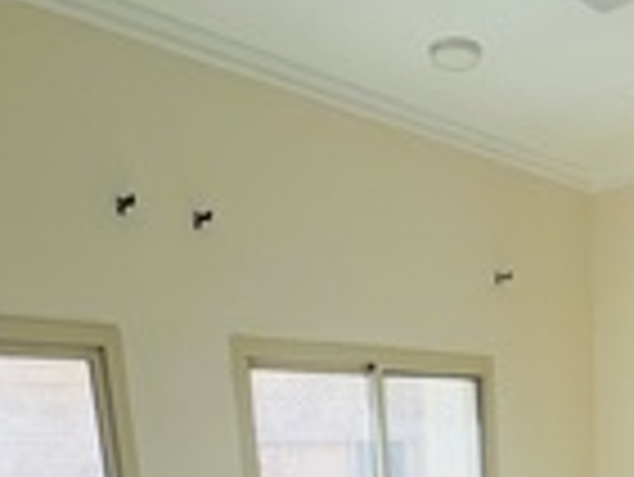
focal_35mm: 42
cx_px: 533
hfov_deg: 42.2
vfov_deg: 27.7
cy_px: 641
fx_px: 770
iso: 32
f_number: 1.8
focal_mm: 1.57
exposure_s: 1/225
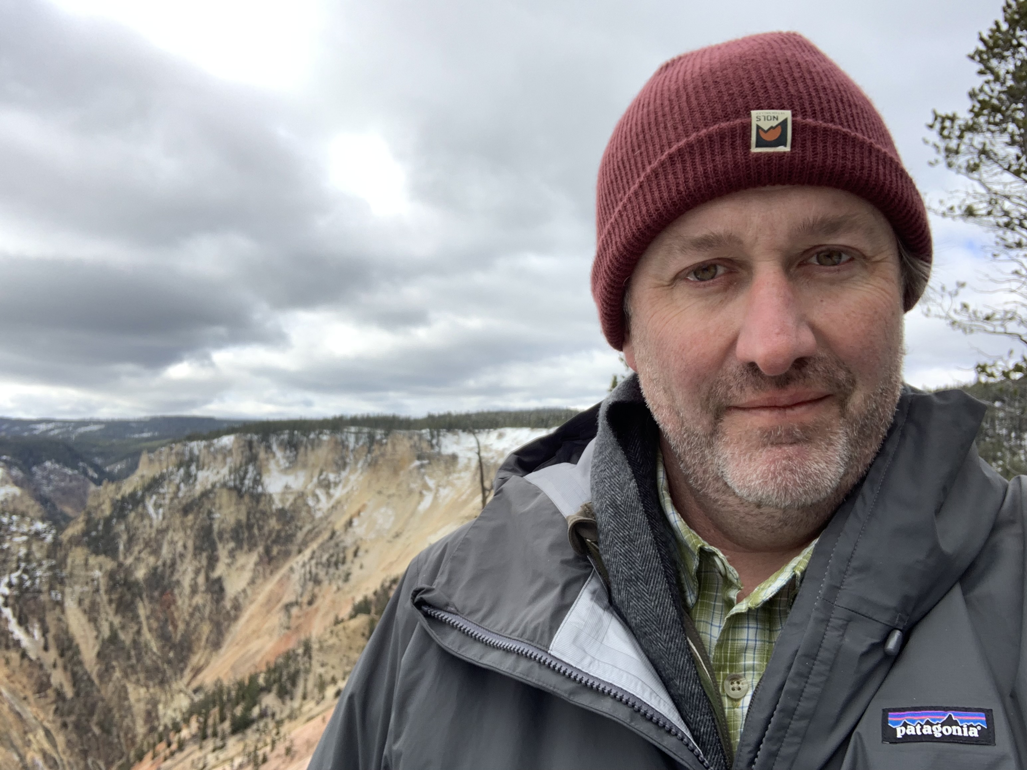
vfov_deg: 44.2
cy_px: 385
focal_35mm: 32
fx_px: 949
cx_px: 514
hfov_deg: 56.8
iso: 16
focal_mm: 2.87
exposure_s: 1/221
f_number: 2.2
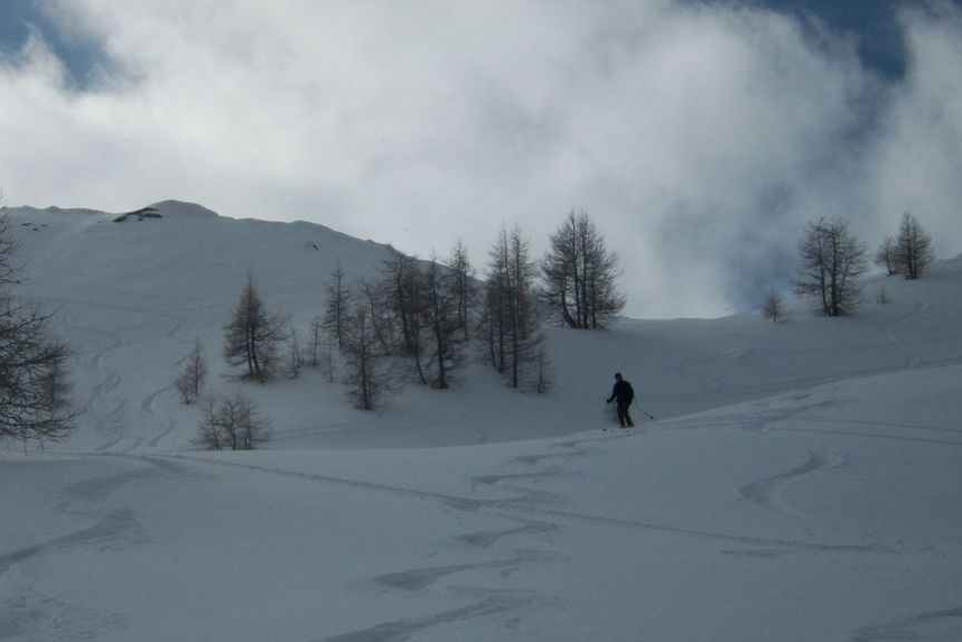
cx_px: 484
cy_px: 309
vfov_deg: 15.9
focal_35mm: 86
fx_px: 2298
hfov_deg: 23.6
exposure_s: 1/1000
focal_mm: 13.7
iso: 80
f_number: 8.9
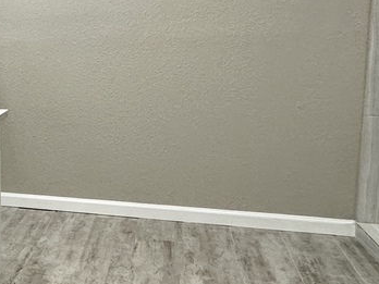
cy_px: 113
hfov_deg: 27.1
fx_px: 635
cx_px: -133
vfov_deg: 25.2
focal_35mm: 58
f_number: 2.2
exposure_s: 1/120
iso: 160
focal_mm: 2.22
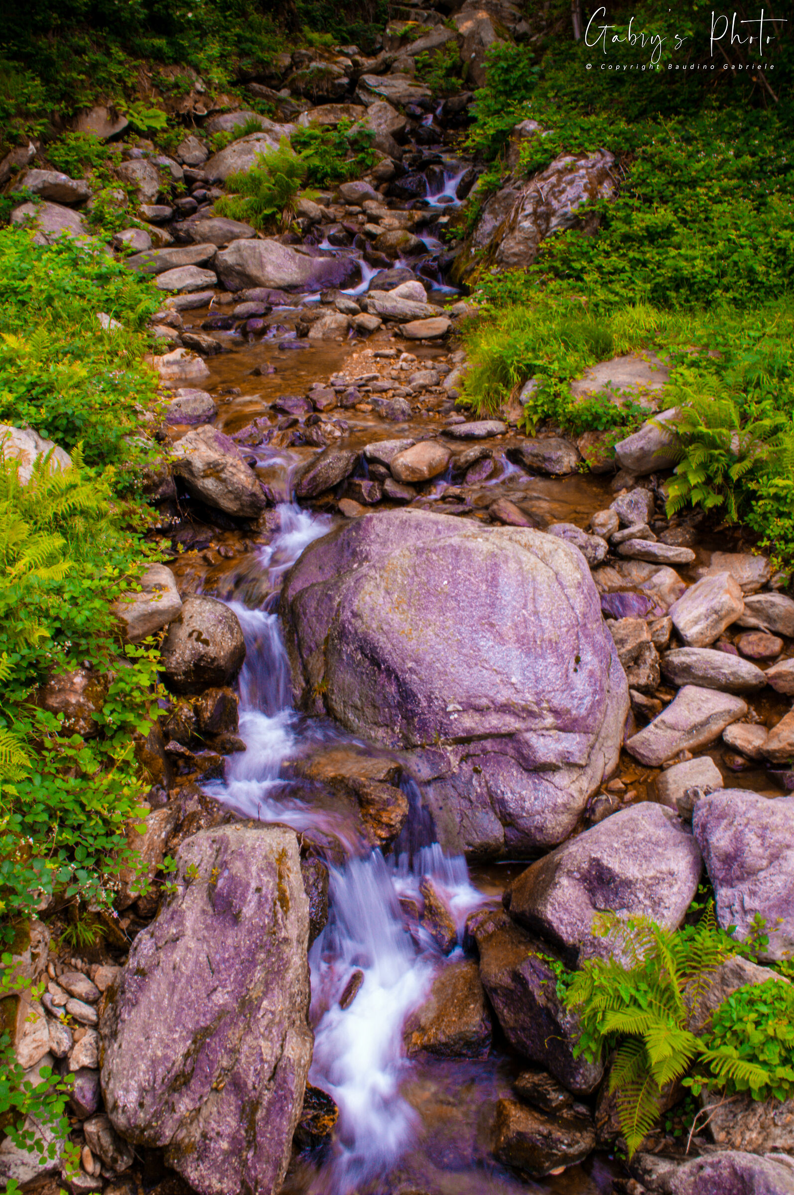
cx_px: 397
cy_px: 598
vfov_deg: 57.3
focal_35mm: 33
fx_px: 1095
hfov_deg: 39.9
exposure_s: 1/5
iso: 100
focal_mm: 22
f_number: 20
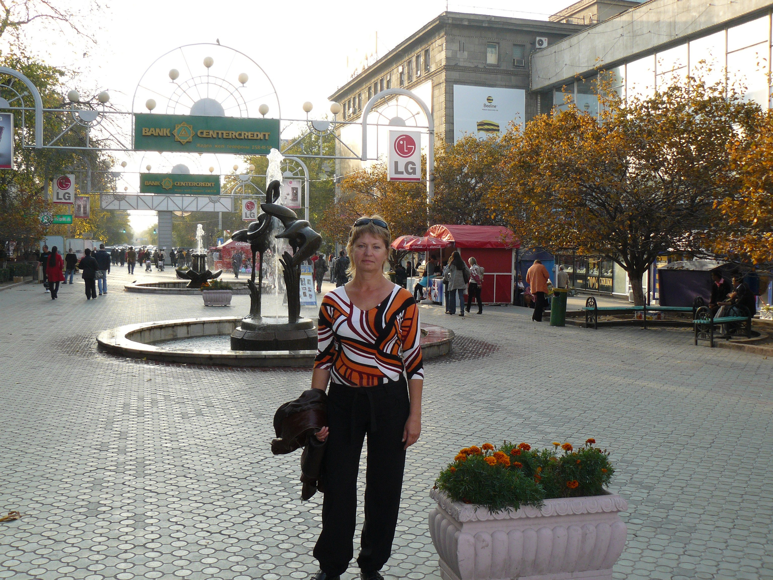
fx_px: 804
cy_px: 290
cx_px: 386
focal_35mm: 36
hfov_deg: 51.4
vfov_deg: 39.7
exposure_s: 1/125
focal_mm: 6
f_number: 4
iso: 100
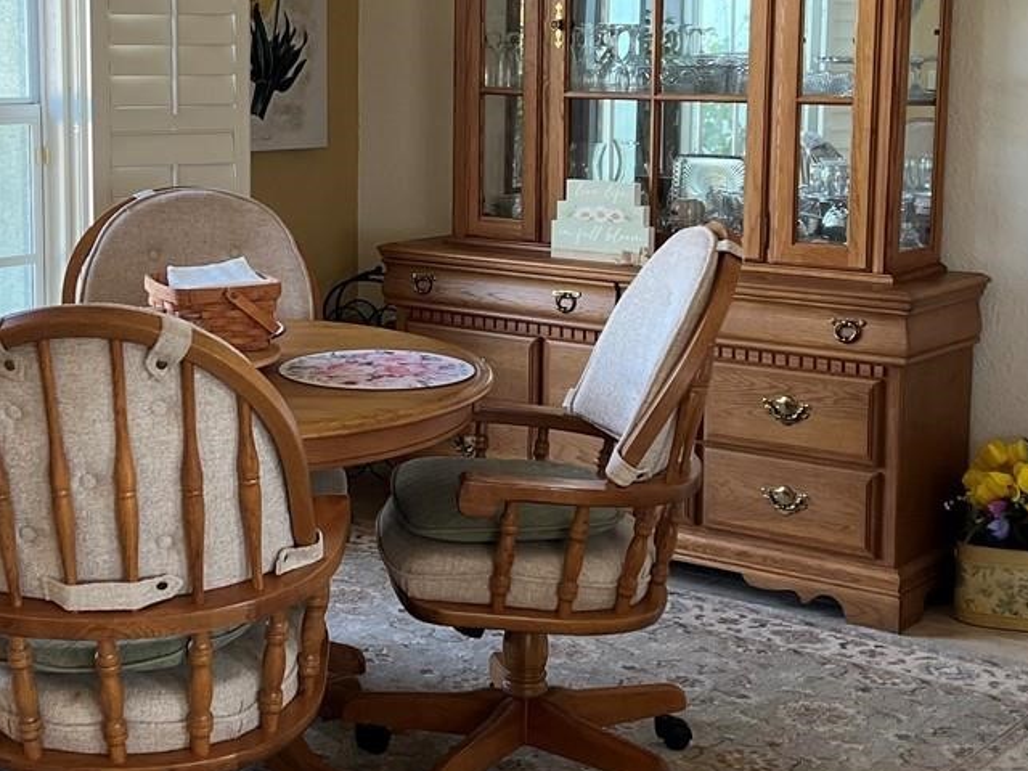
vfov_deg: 22.5
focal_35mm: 65
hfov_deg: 29.7
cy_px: 267
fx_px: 1930
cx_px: 384
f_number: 1.5
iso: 100
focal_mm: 5.7
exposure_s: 1/121
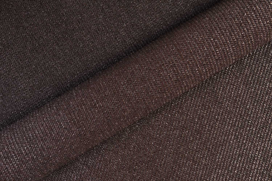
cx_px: 136
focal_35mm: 63
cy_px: 90
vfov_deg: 21.5
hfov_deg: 31.9
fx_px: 475
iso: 200
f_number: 10
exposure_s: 1/125
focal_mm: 42
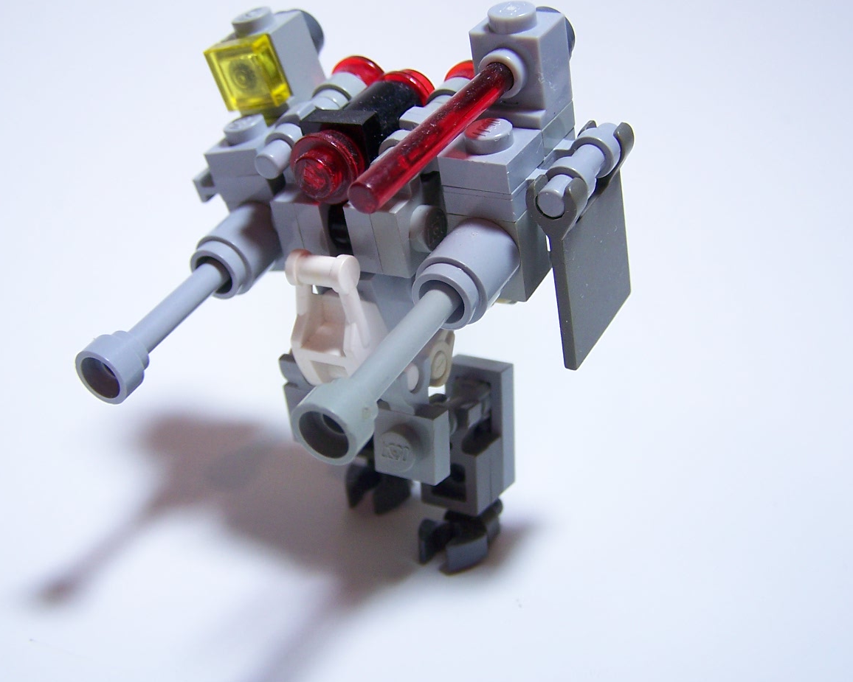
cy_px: 302
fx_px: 1212
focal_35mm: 48
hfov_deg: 38.8
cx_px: 403
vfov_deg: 31.4
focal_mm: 6.3
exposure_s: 1/40
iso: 80
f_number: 2.8
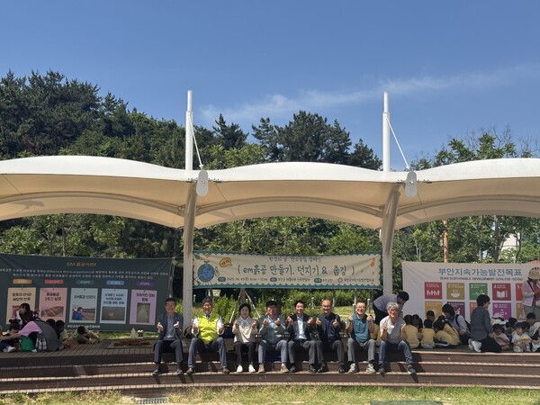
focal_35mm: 48
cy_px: 202
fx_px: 749
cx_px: 270
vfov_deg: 30.3
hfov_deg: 39.7
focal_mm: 6.76
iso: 64
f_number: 1.78
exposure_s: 1/4608
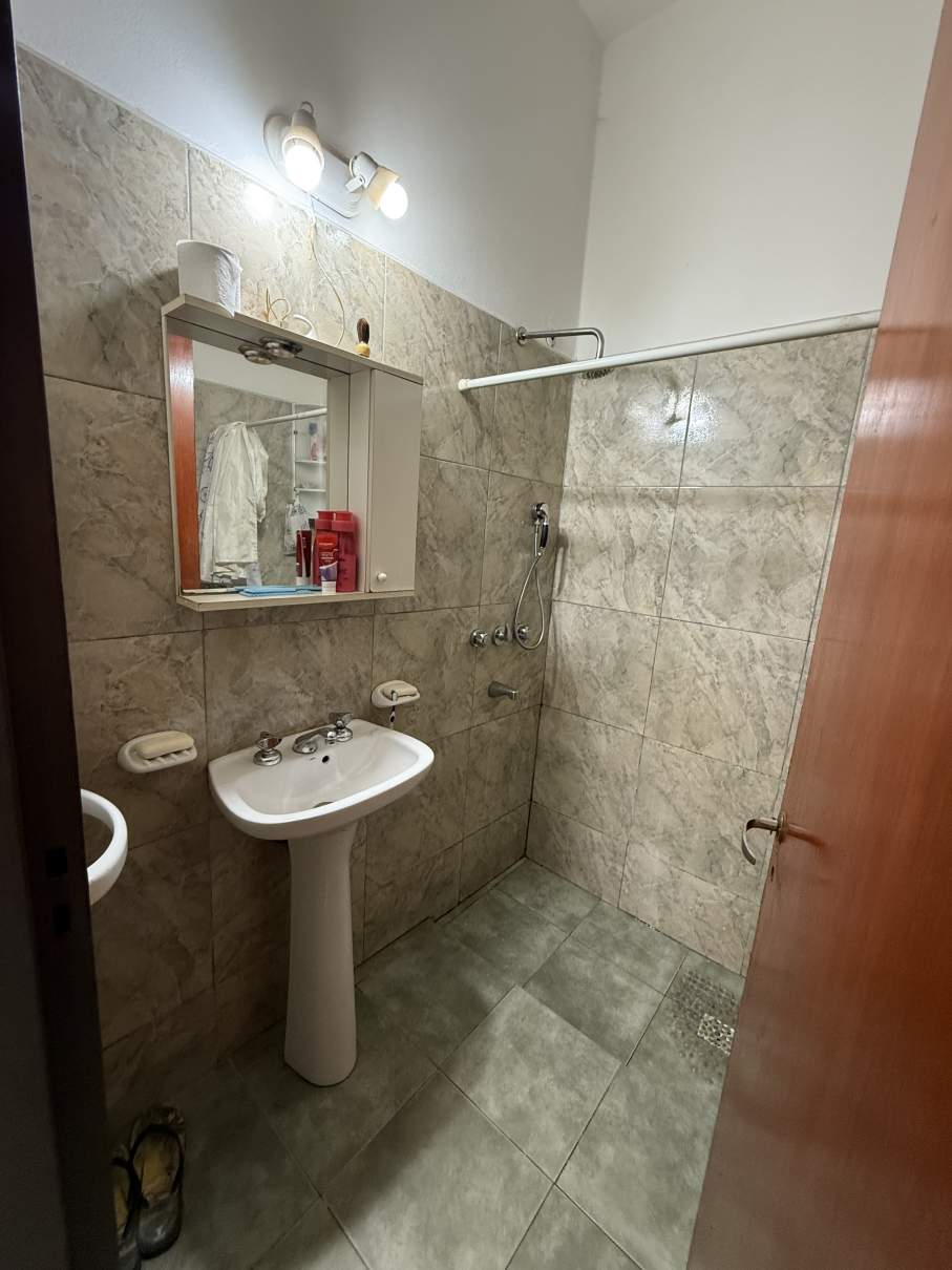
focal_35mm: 14
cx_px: 476
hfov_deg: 85.7
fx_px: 514
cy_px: 635
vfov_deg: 102.1
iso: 320
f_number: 2.2
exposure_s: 1/50
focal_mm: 2.22
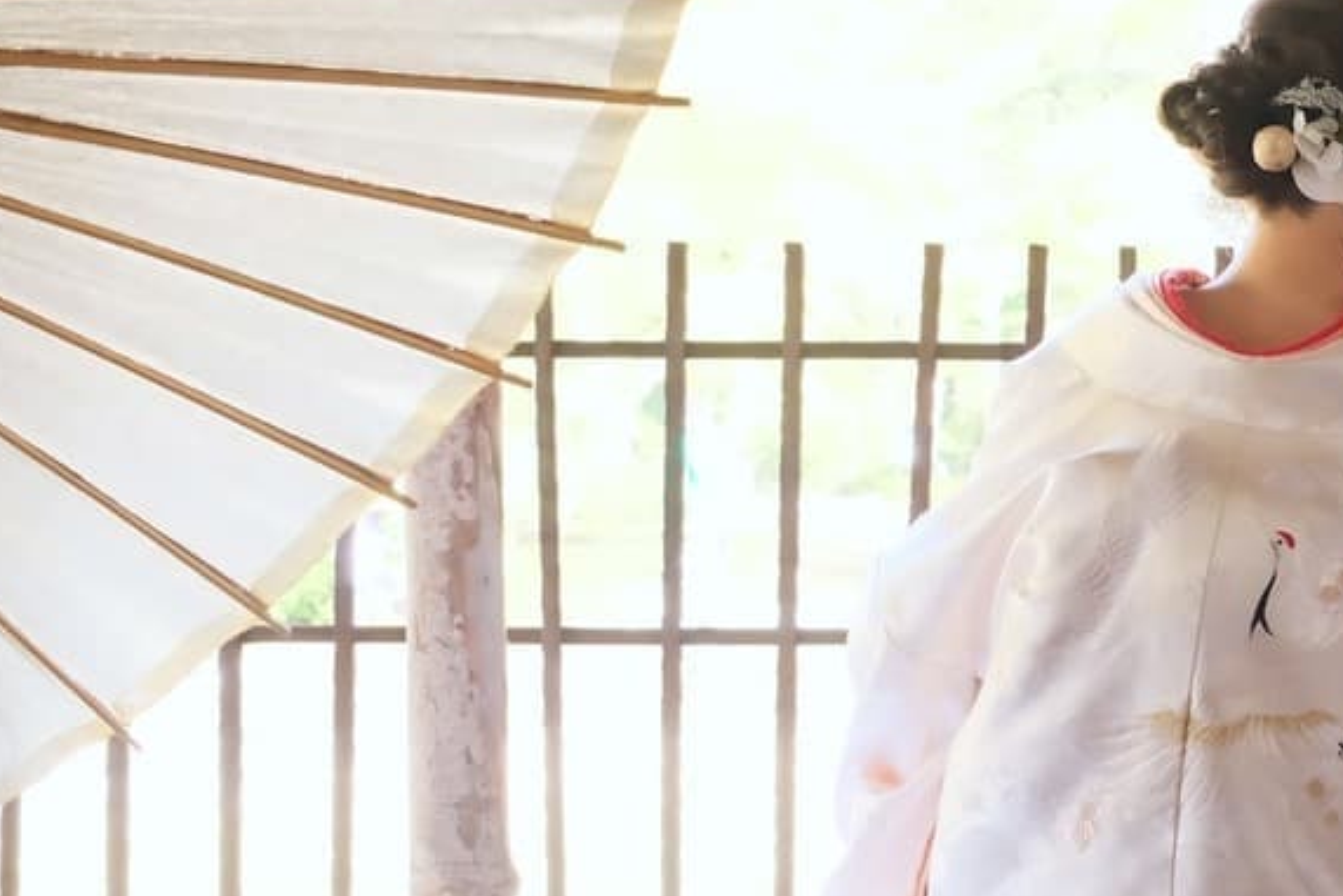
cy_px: 614
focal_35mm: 111
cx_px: 1526
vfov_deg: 12.3
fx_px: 4142
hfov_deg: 17.7
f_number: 5.6
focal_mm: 29.2
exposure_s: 1/50
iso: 1600
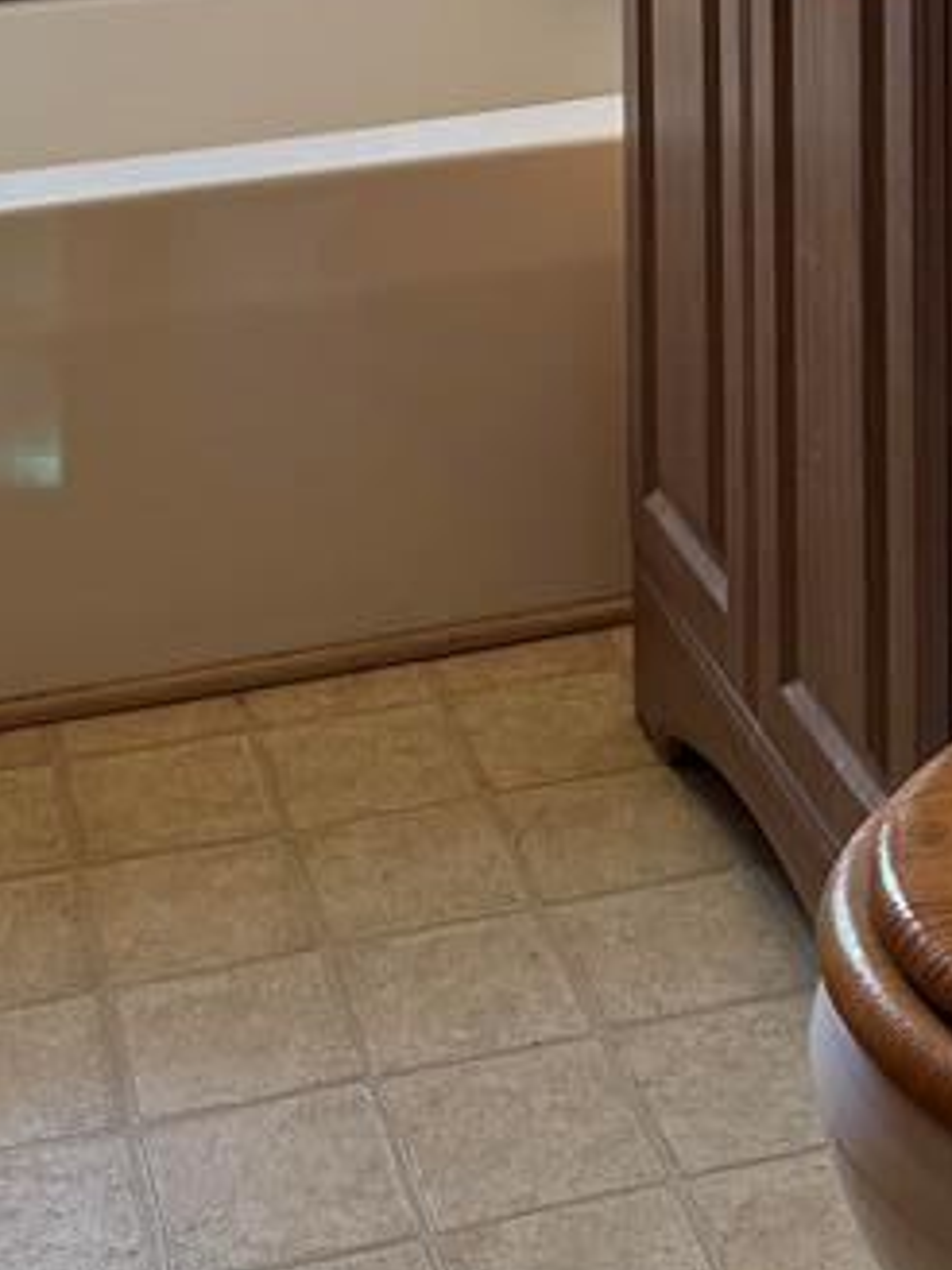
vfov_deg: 22.9
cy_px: -410
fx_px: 2750
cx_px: 666
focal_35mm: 75
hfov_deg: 19.6
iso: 100
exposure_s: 1/121
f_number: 1.78
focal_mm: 6.76
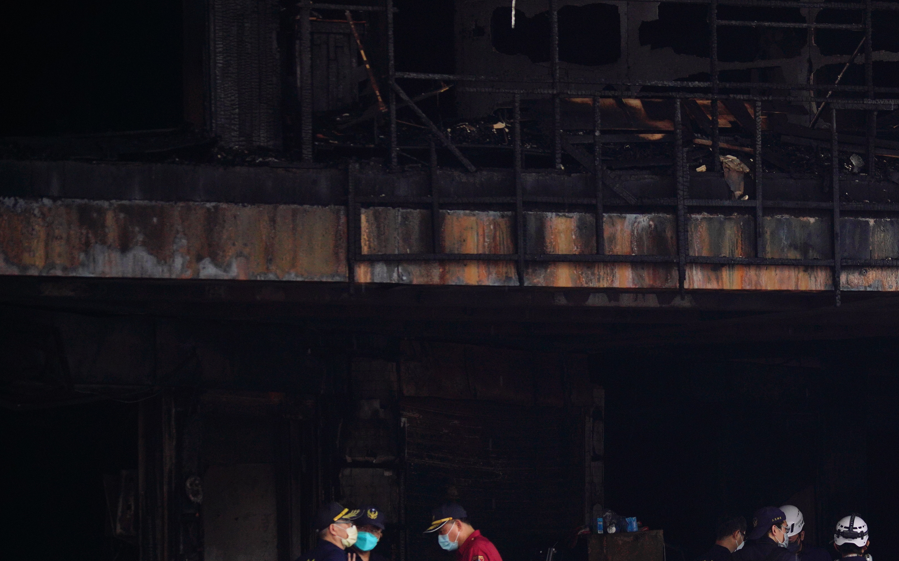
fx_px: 4410
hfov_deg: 11.6
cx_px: 719
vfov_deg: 7.3
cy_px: 440
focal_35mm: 180
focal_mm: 110
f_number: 4
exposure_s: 1/160
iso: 800
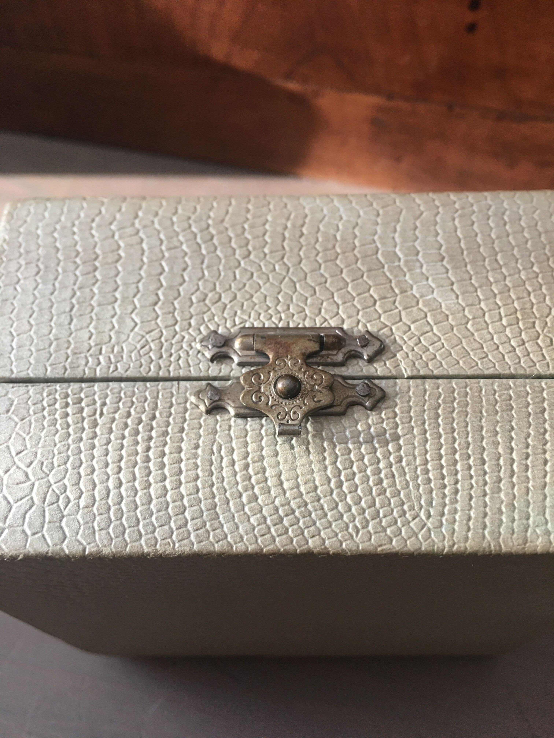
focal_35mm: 29
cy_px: 369
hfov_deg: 48.2
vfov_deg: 61.7
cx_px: 277
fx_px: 619
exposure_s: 1/33
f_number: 2.2
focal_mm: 4.15
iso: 64
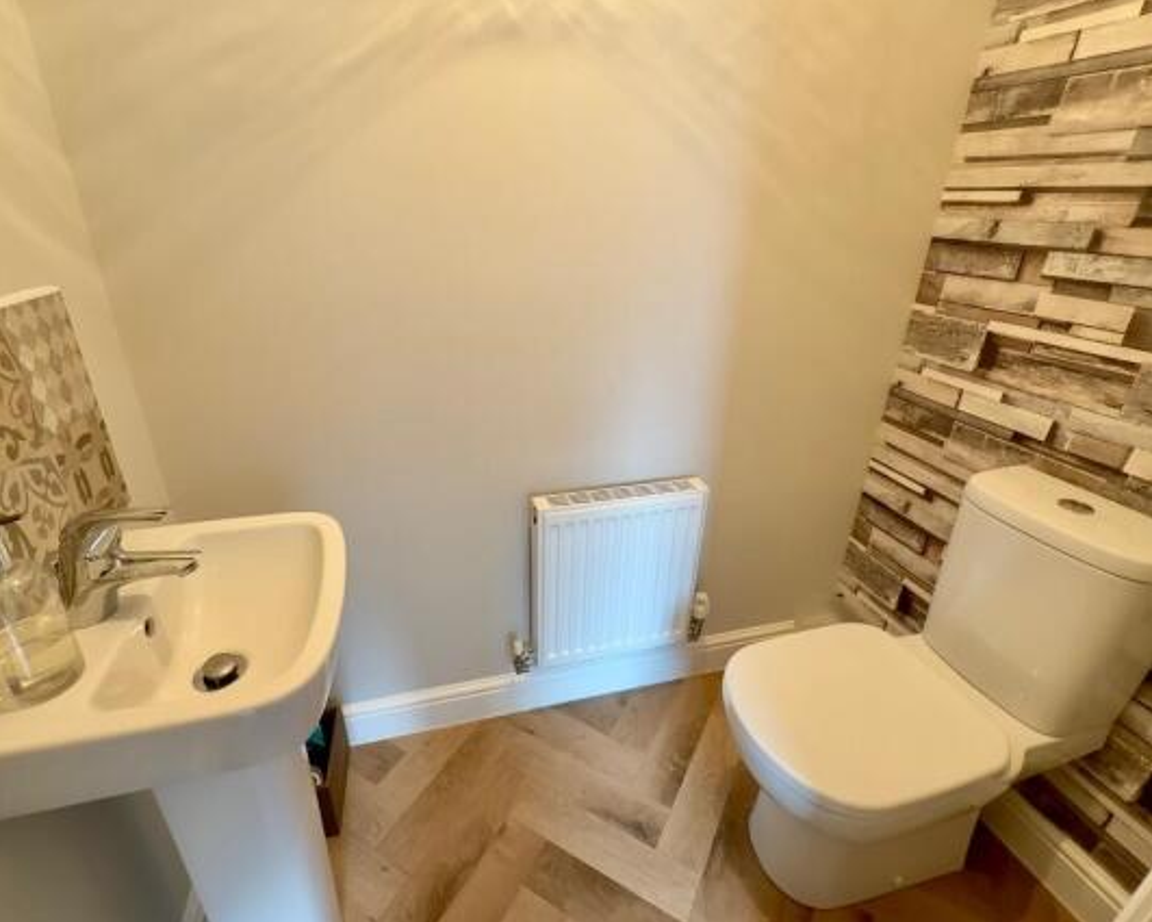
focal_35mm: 15
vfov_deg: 84.1
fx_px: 512
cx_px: 524
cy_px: 463
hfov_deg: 96.5
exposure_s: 1/50
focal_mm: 2.22
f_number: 2.2
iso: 320
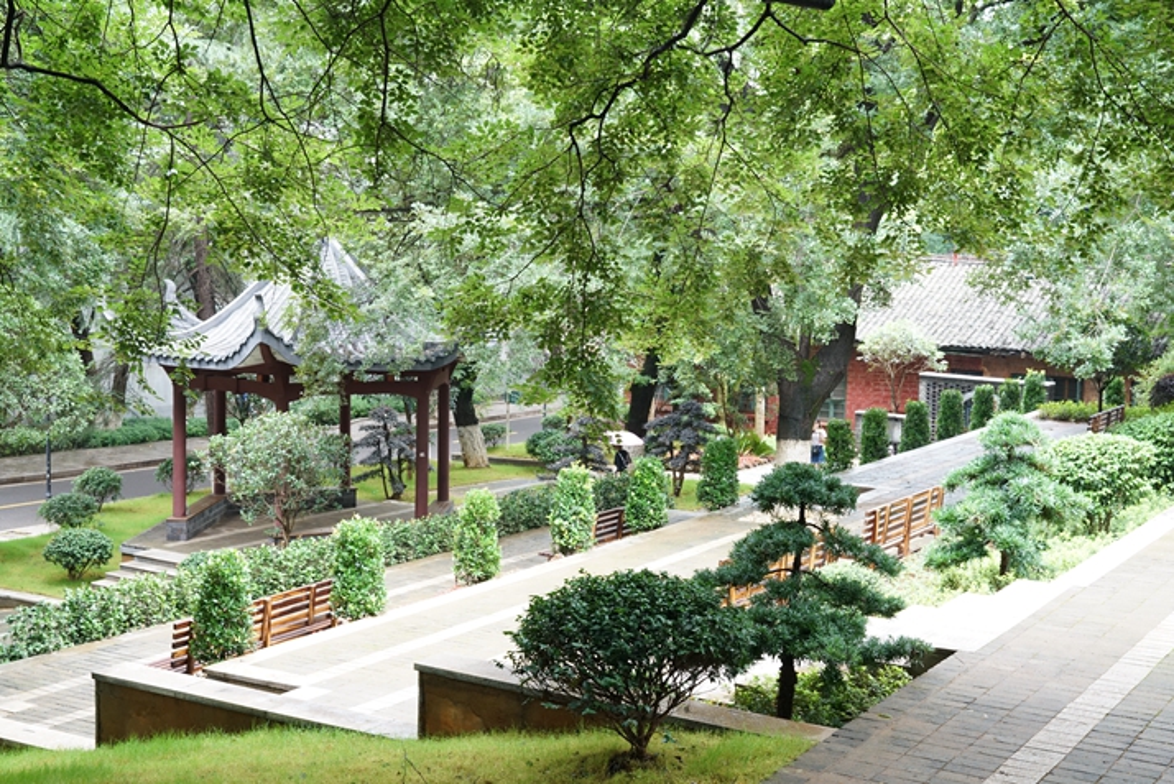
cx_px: 587
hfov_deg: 43.6
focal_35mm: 45
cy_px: 392
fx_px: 1468
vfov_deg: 29.9
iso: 1250
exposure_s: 1/60
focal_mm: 45
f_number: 10
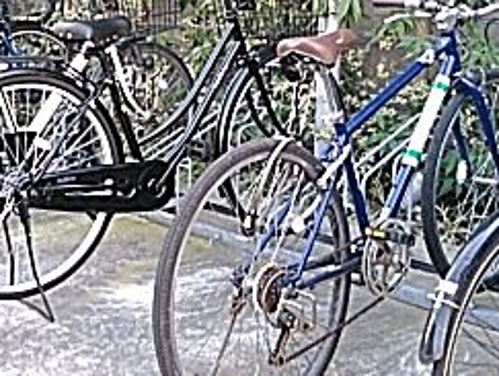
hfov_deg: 27.1
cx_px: 152
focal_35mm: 71
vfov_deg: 20.7
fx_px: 1025
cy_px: 113
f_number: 2.2
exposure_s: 1/120
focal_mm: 3.46
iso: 292
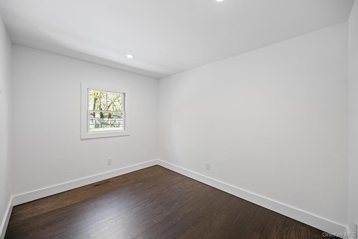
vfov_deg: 81.2
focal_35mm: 14
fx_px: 139
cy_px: 120
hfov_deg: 104.2
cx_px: 179
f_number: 5
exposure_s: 1/100
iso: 1600
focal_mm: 14
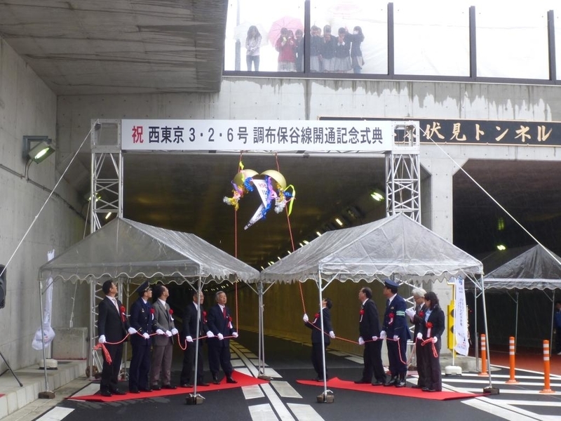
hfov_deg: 34.9
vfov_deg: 26.6
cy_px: 210
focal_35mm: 55
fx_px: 891
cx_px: 280
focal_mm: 9.8
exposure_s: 1/80
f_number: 4.9
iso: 100
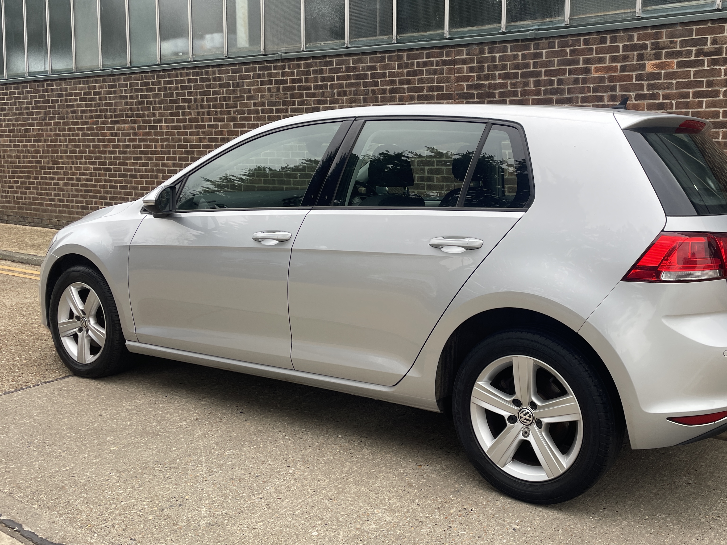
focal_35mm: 34
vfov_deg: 41.7
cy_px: 243
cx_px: 453
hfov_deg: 53.4
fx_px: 714
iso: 32
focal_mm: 4.2
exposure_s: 1/124
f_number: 1.6
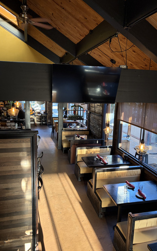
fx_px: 192
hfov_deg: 44.5
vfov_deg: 66.5
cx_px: 82
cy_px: 126
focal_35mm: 28
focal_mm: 5.96
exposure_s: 1/60
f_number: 1.6
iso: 125
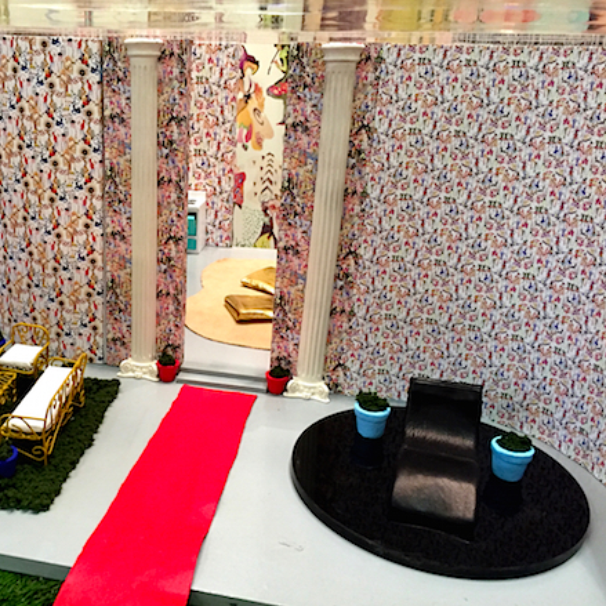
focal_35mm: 35
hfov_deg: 46.3
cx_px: 193
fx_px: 693
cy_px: 298
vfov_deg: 47.2
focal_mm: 4.15
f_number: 2.2
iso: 160
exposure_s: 1/30
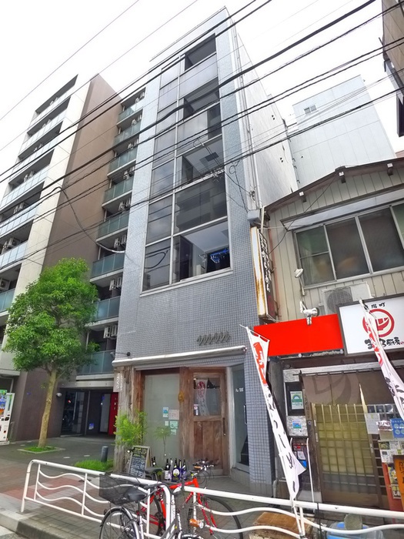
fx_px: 373
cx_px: 202
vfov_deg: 71.6
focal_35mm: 24
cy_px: 270
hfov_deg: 56.8
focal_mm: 5.1
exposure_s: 1/250
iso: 400
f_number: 2.8
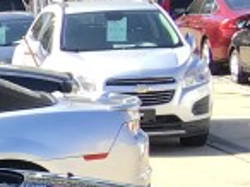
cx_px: -432
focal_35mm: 204
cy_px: 317
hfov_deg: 8.5
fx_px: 1471
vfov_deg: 7.1
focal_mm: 4.15
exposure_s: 1/351
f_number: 2.2
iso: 25
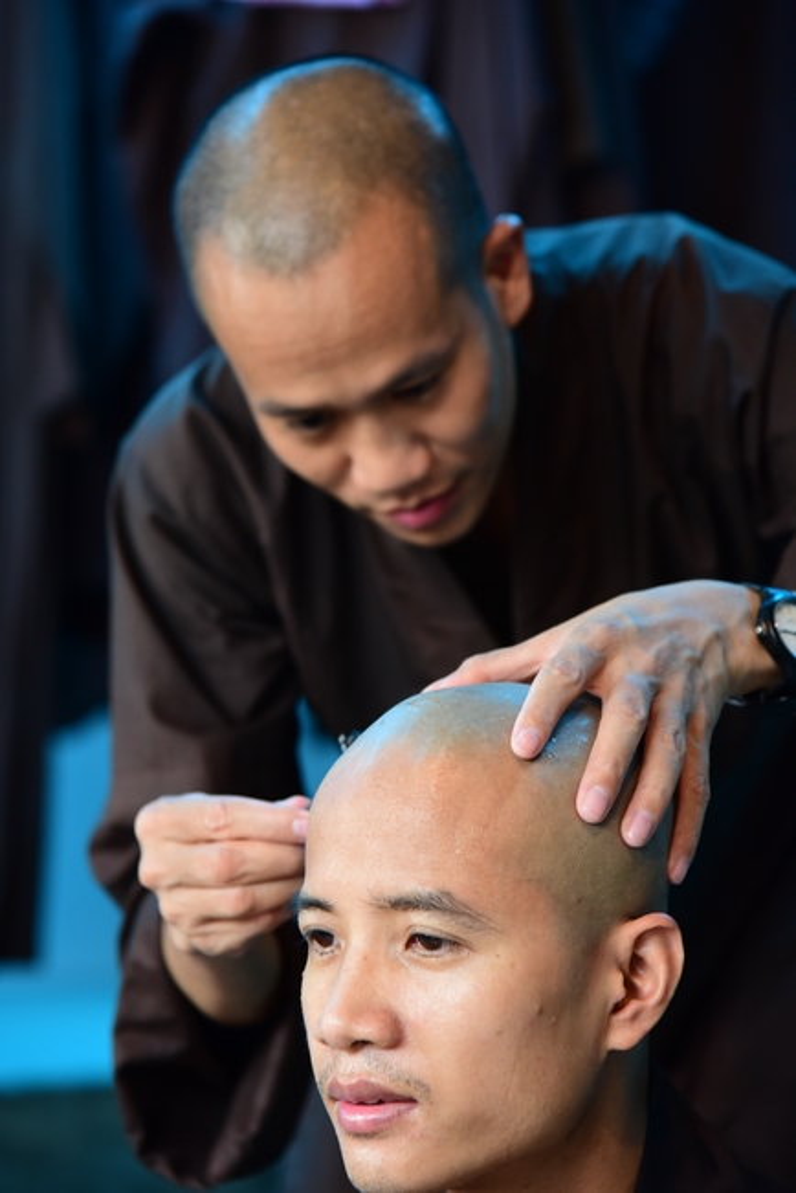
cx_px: 398
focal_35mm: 120
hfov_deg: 11.4
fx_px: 3975
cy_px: 596
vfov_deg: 17.1
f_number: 4.5
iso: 1600
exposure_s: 1/40
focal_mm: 120
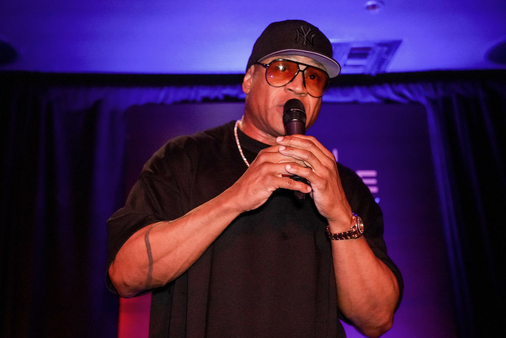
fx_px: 731
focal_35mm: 52
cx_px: 255
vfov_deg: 26.0
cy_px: 168
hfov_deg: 38.2
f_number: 2.8
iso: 10000
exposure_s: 1/250
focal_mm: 51
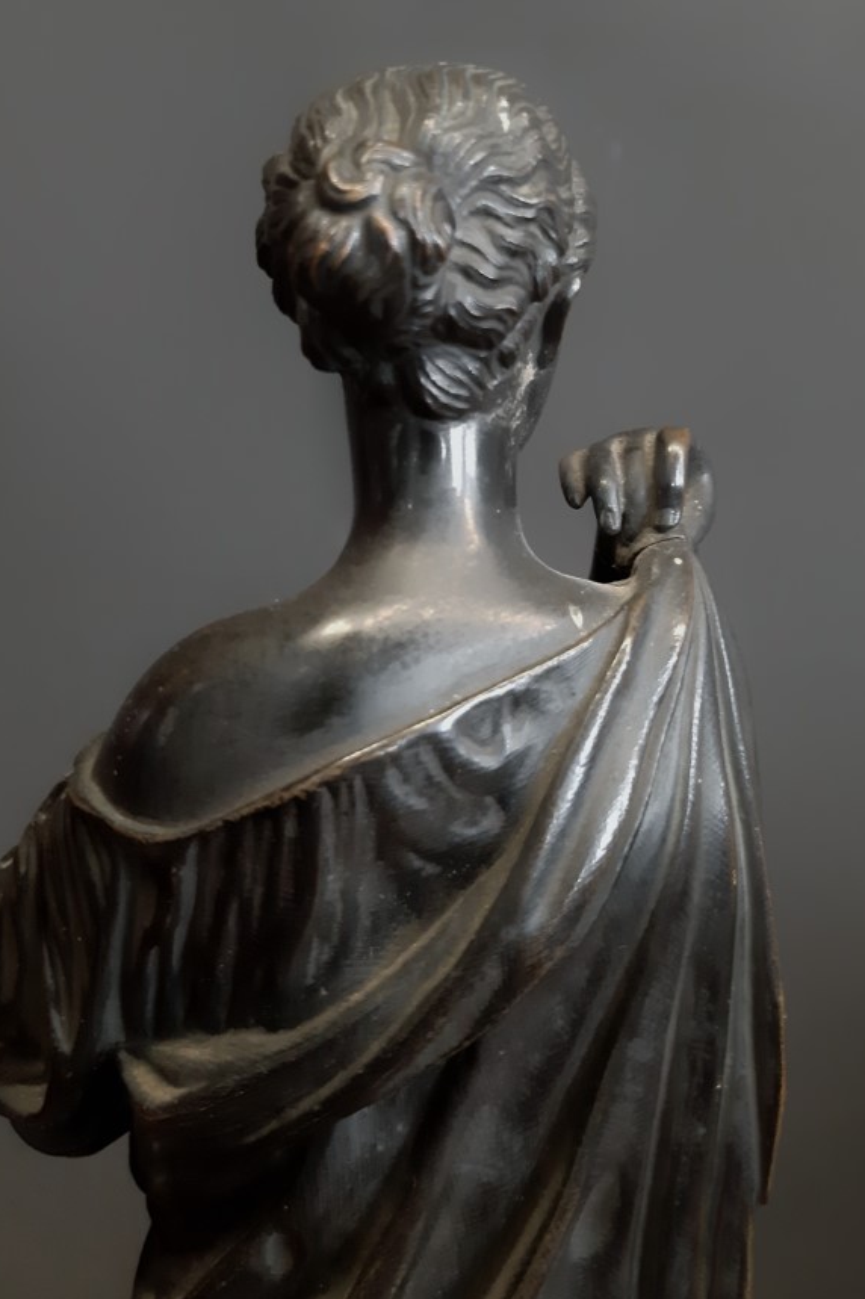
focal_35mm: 34
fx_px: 1226
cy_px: 501
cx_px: 435
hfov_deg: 38.9
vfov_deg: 55.3
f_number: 1.7
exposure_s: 1/25
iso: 500
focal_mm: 3.93
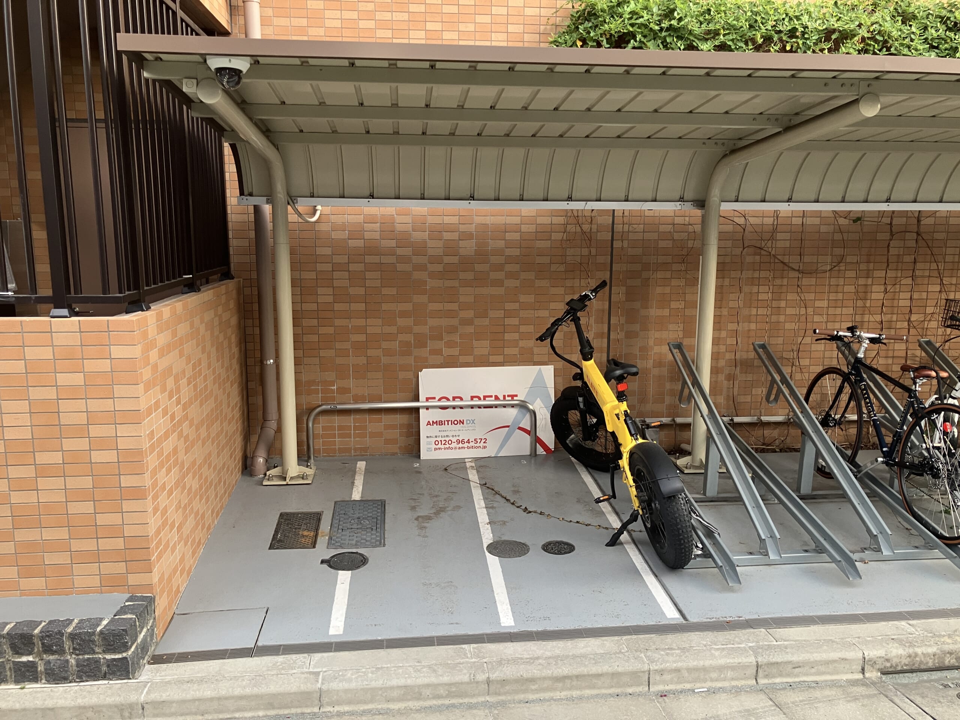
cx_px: 480
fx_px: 777
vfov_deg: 49.7
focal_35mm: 28
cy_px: 360
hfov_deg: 63.4
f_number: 1.8
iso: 80
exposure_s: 1/76
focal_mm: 3.99
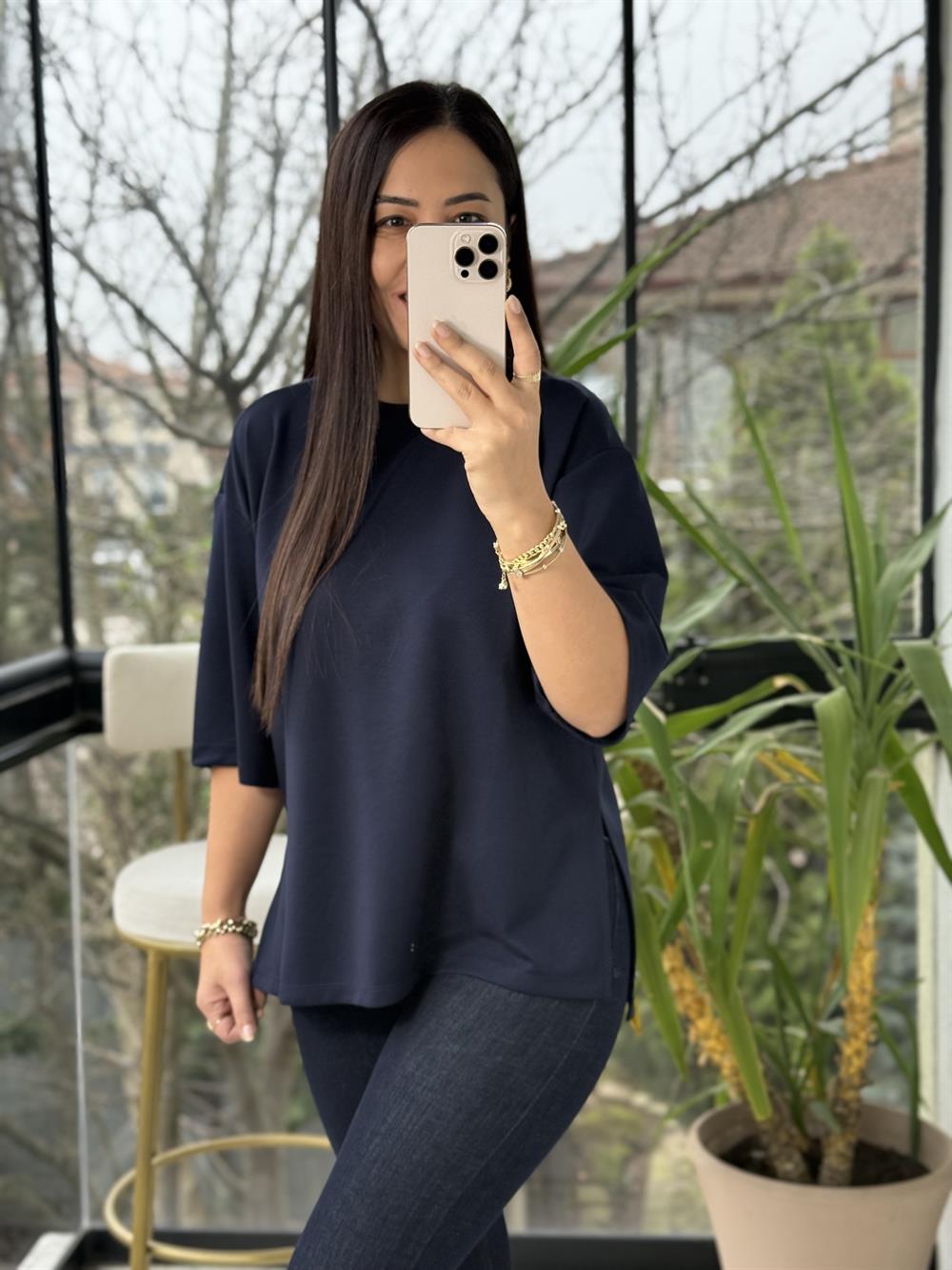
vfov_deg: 39.7
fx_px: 1760
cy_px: 635
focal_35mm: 48
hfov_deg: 30.3
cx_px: 476
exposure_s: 1/244
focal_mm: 6.76
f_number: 1.78
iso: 100
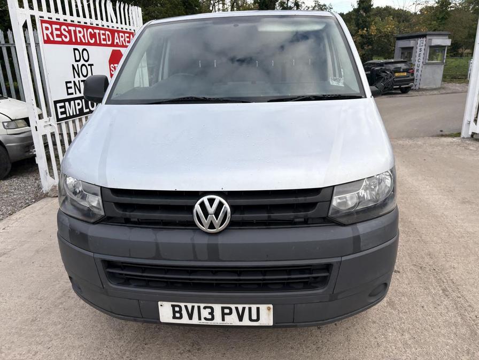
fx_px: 360
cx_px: 240
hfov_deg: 67.3
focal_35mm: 26
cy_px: 180
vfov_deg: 53.1
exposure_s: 1/850
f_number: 1.6
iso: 50
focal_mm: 5.96
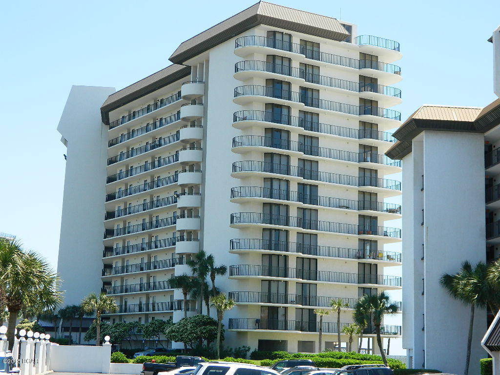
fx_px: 1011
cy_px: 188
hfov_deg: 27.8
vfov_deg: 21.0
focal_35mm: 70
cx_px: 250
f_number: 4
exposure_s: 1/400
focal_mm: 12.6
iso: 80
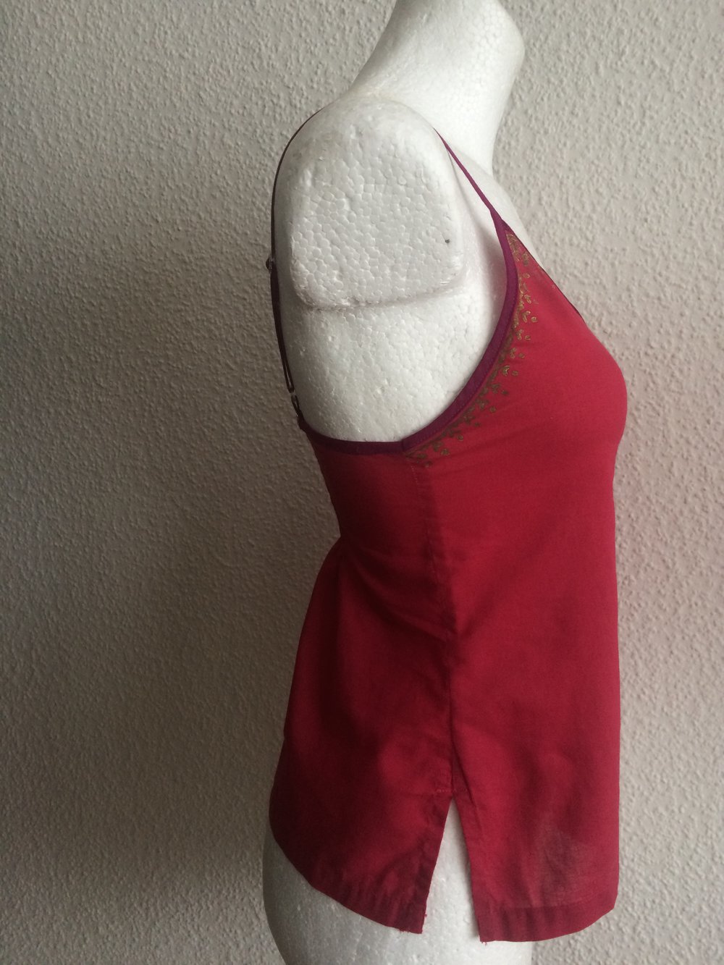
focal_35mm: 29
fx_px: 809
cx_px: 362
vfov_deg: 61.7
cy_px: 482
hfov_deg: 48.2
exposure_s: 1/33
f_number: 2.2
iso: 100
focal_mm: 4.15
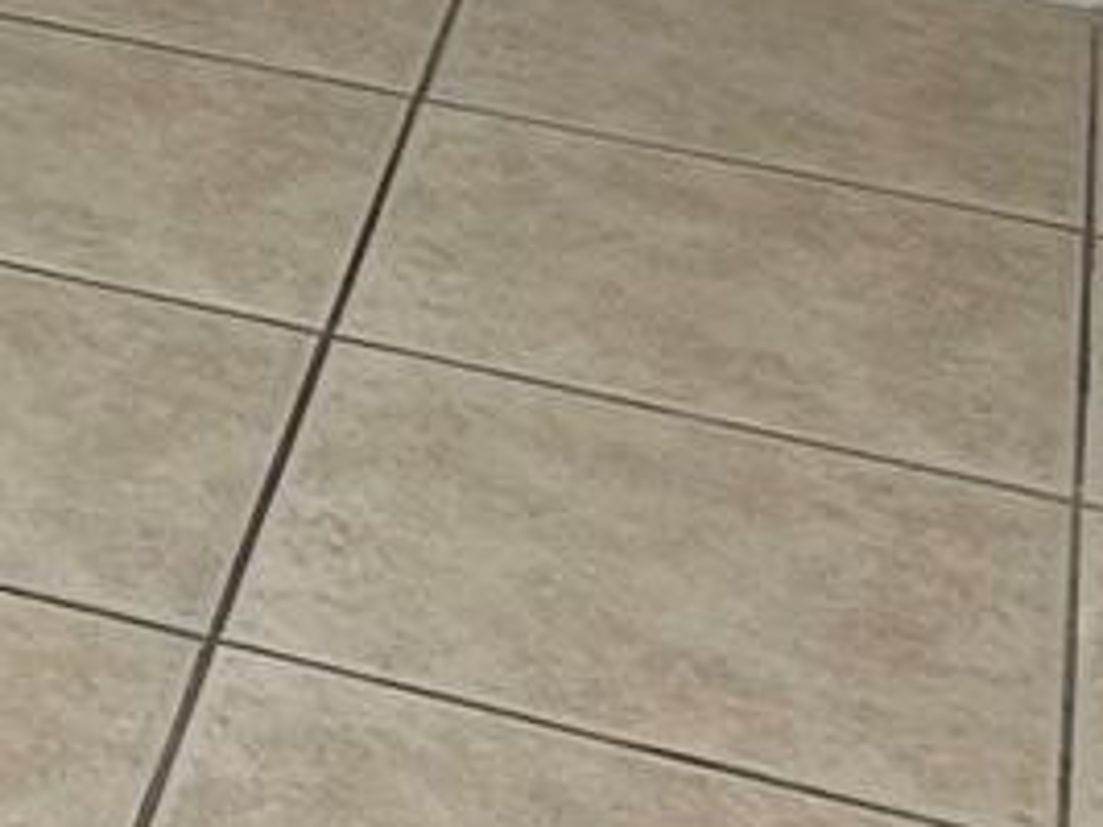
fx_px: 4969
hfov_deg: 11.0
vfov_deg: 8.7
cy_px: -1075
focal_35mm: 156
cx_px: -1388
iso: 80
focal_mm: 5.7
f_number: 1.5
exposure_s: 1/60
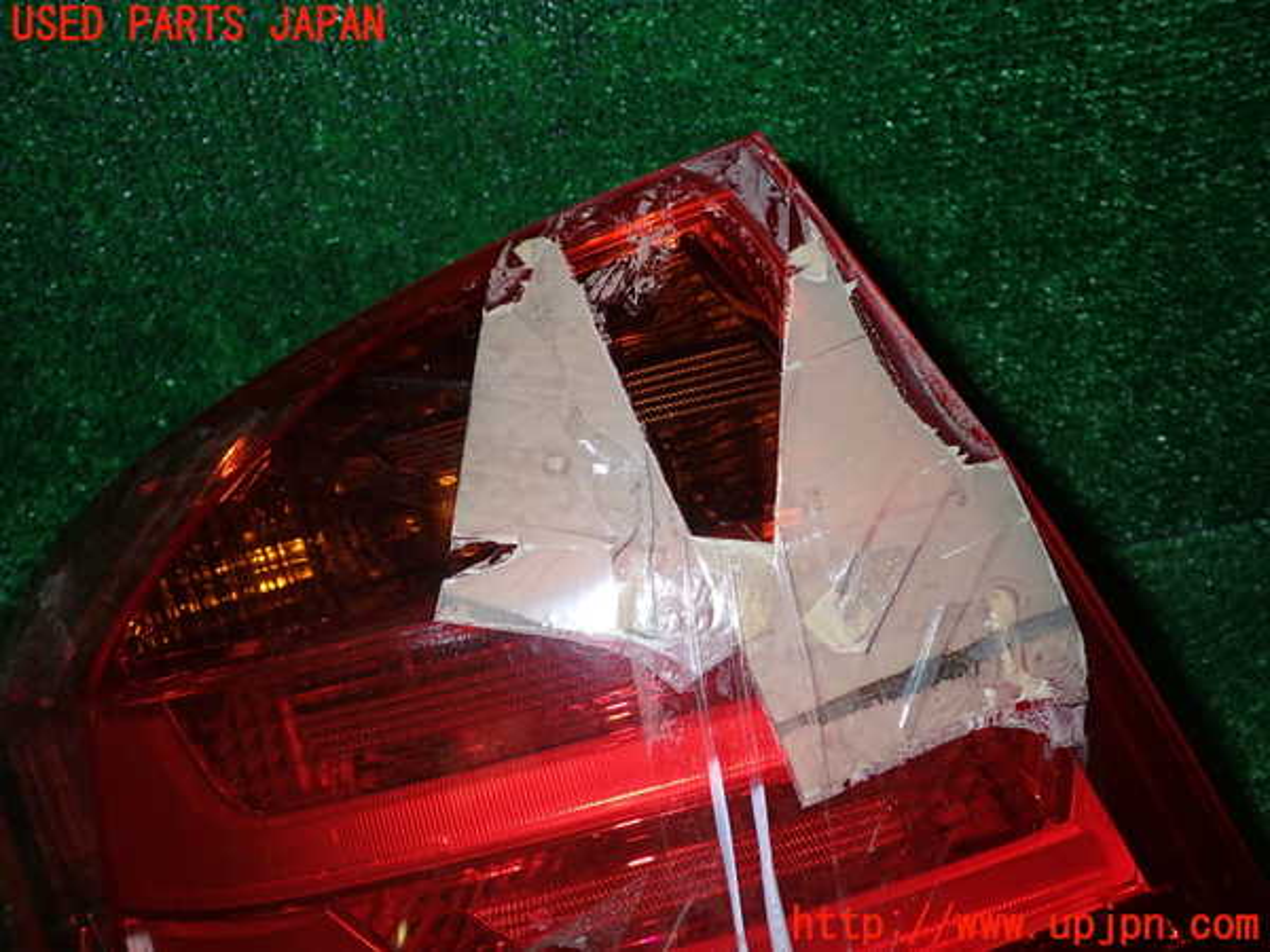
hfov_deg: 60.0
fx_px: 1101
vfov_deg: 46.8
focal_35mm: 30
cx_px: 635
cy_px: 476
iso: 200
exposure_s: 1/30
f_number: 6.3
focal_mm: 5.4
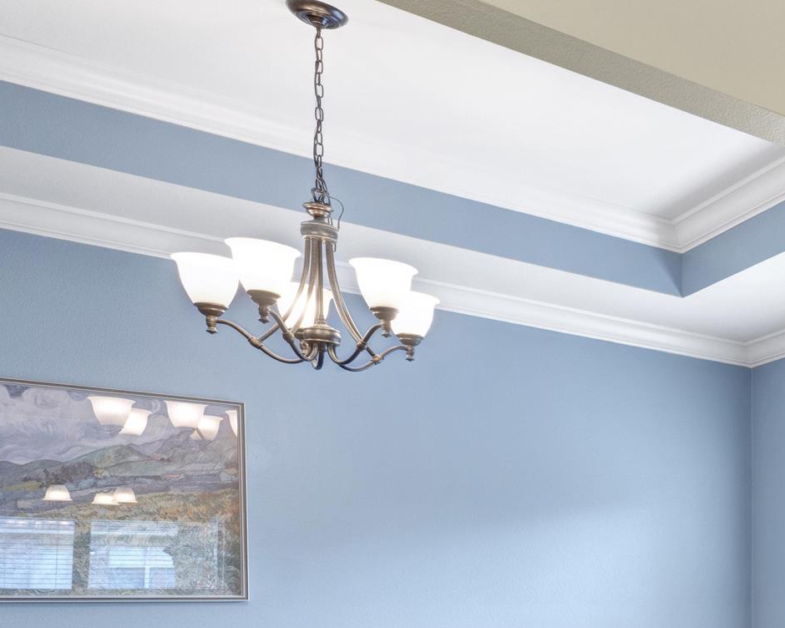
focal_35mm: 46
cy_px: 614
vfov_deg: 30.6
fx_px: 1069
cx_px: 1194
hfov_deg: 27.2
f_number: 11
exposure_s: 1/2.5
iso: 400
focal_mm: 15
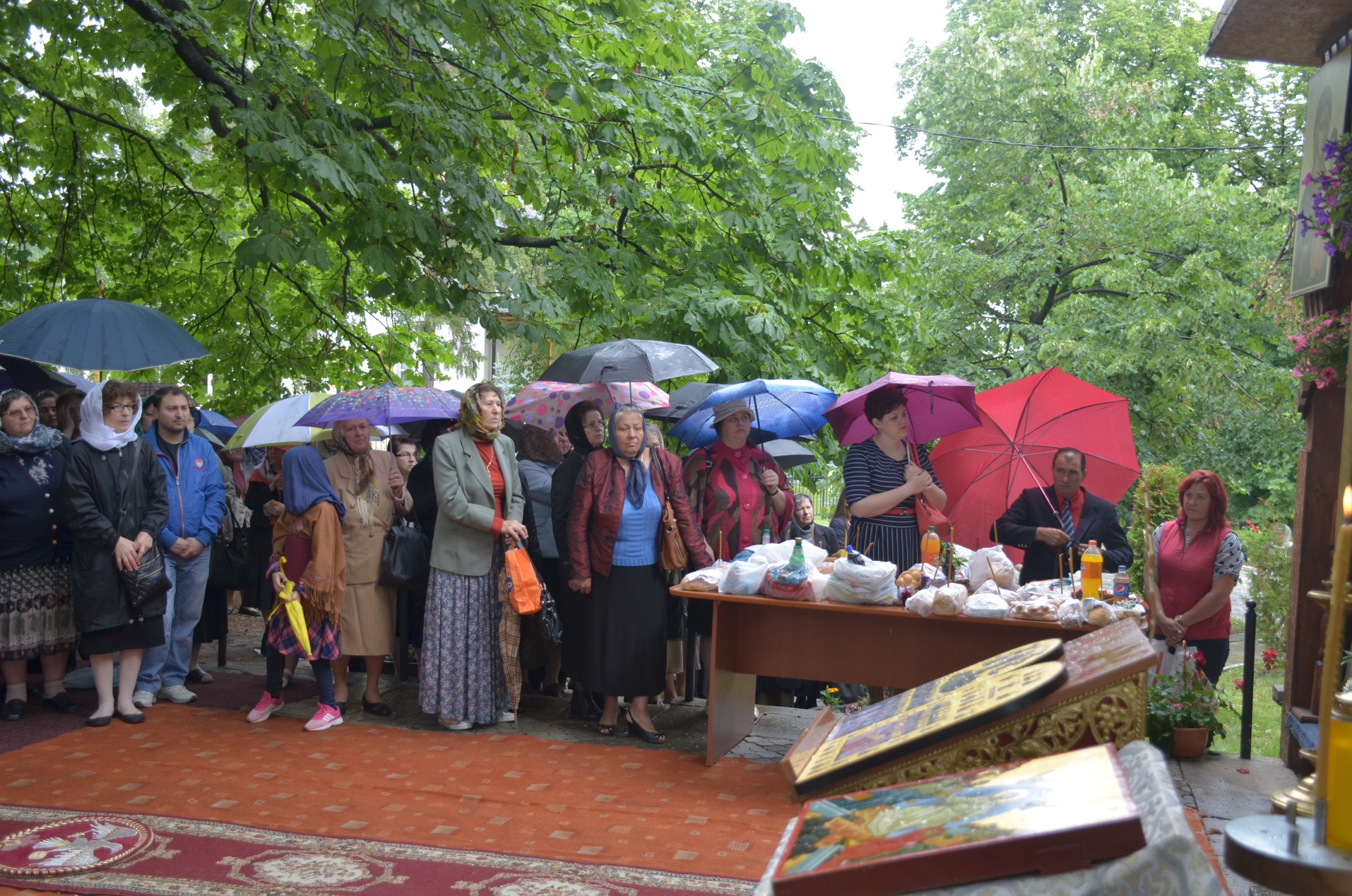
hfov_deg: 53.2
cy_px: 448
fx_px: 1349
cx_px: 676
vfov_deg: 36.7
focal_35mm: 36
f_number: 3.8
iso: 400
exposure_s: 1/250
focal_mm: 24
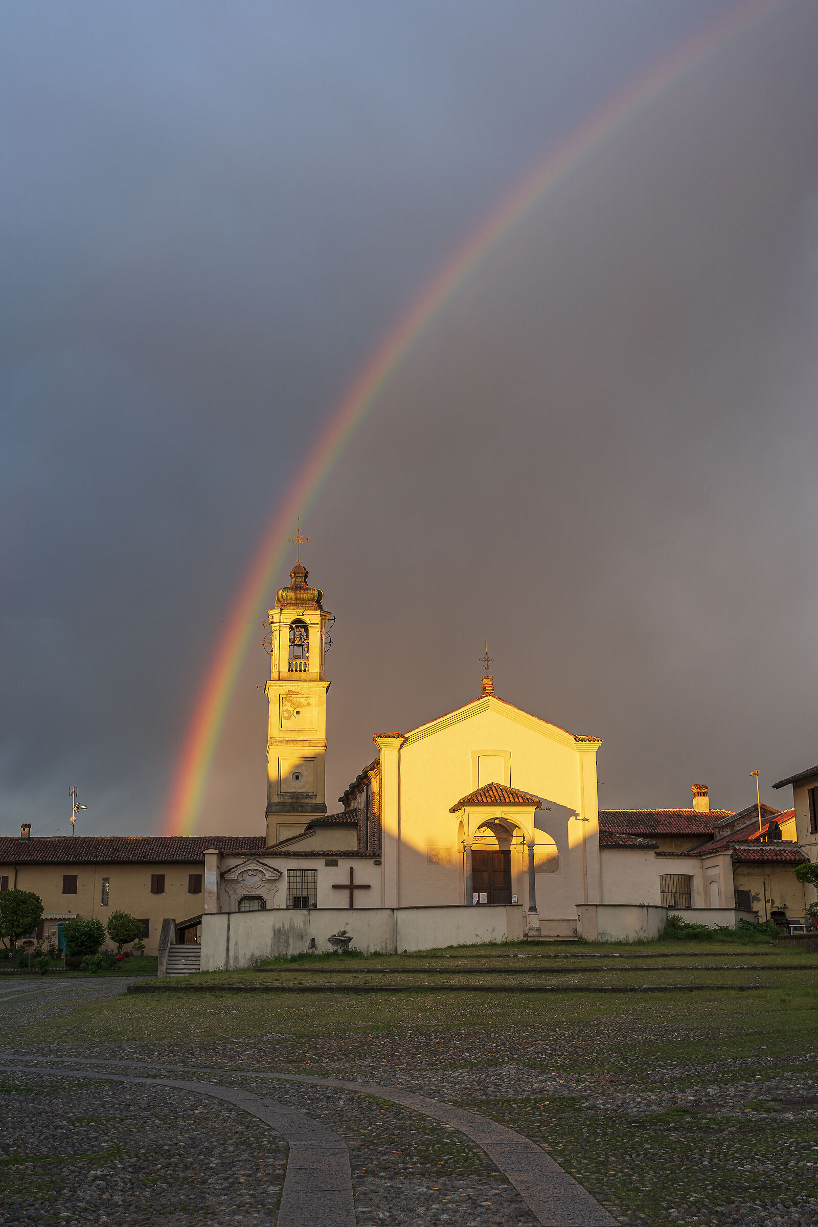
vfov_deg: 51.9
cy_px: 614
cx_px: 409
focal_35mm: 37
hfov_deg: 35.9
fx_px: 1261
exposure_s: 1/30
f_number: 6.3
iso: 100
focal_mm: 37
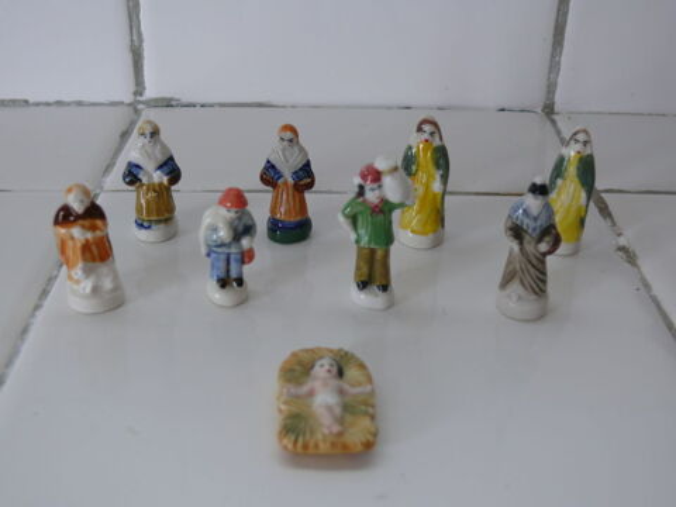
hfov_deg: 43.9
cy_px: 254
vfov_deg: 33.6
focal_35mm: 43
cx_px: 338
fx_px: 840
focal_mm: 8.6
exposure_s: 1/10
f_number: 2.8
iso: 100
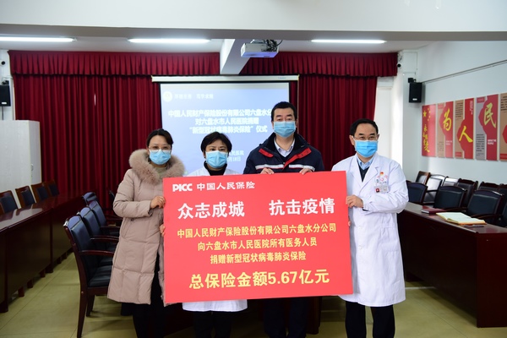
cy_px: 169
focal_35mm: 40
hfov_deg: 48.5
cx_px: 254
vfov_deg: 33.4
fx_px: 563
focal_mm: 40
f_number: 4.5
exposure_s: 1/20
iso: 800
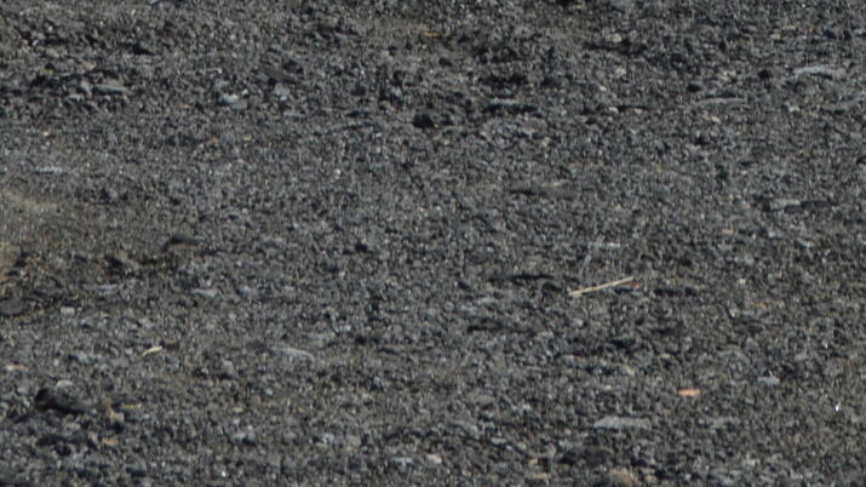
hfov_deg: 7.3
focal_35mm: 296
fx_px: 6801
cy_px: -683
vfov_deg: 4.0
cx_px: 828
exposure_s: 1/250
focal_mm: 45
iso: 100
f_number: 8
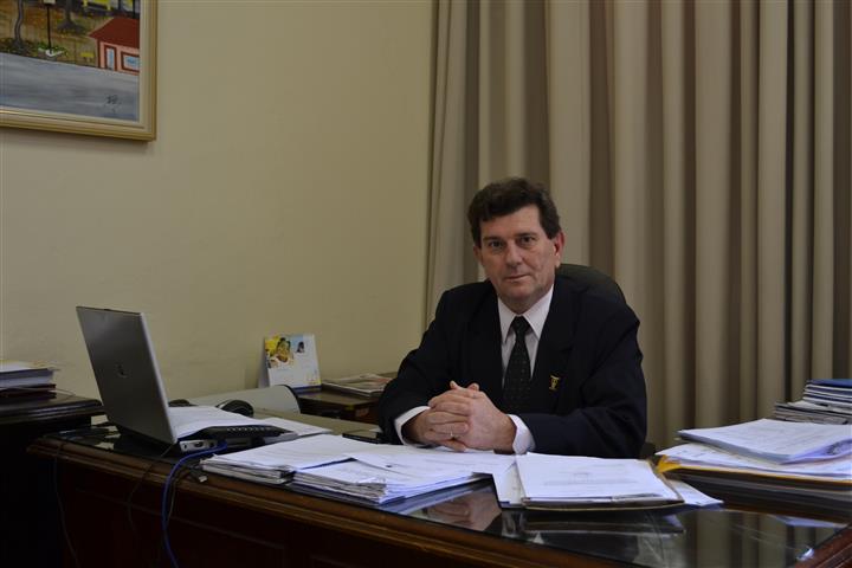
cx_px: 426
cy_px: 284
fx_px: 994
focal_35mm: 42
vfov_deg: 31.9
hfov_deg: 46.4
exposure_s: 1/40
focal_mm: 28
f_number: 4.5
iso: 400
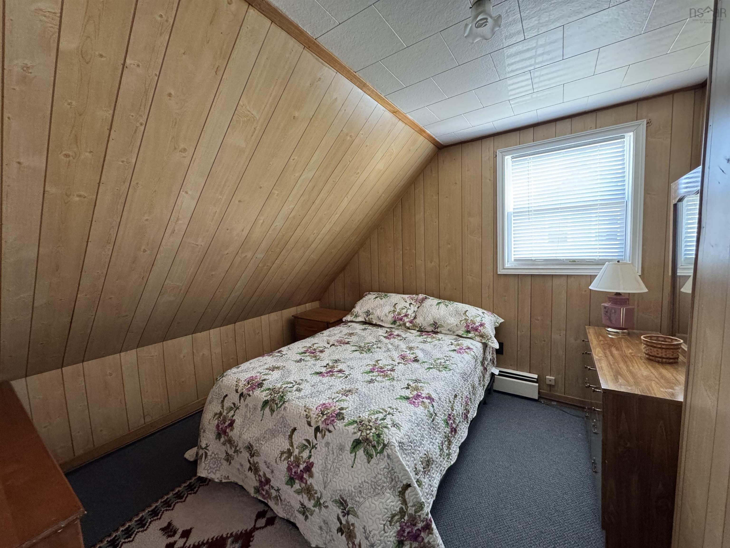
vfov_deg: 85.7
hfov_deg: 102.1
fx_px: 295
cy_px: 274
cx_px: 365
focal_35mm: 14
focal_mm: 2.22
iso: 320
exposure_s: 1/60
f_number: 2.2
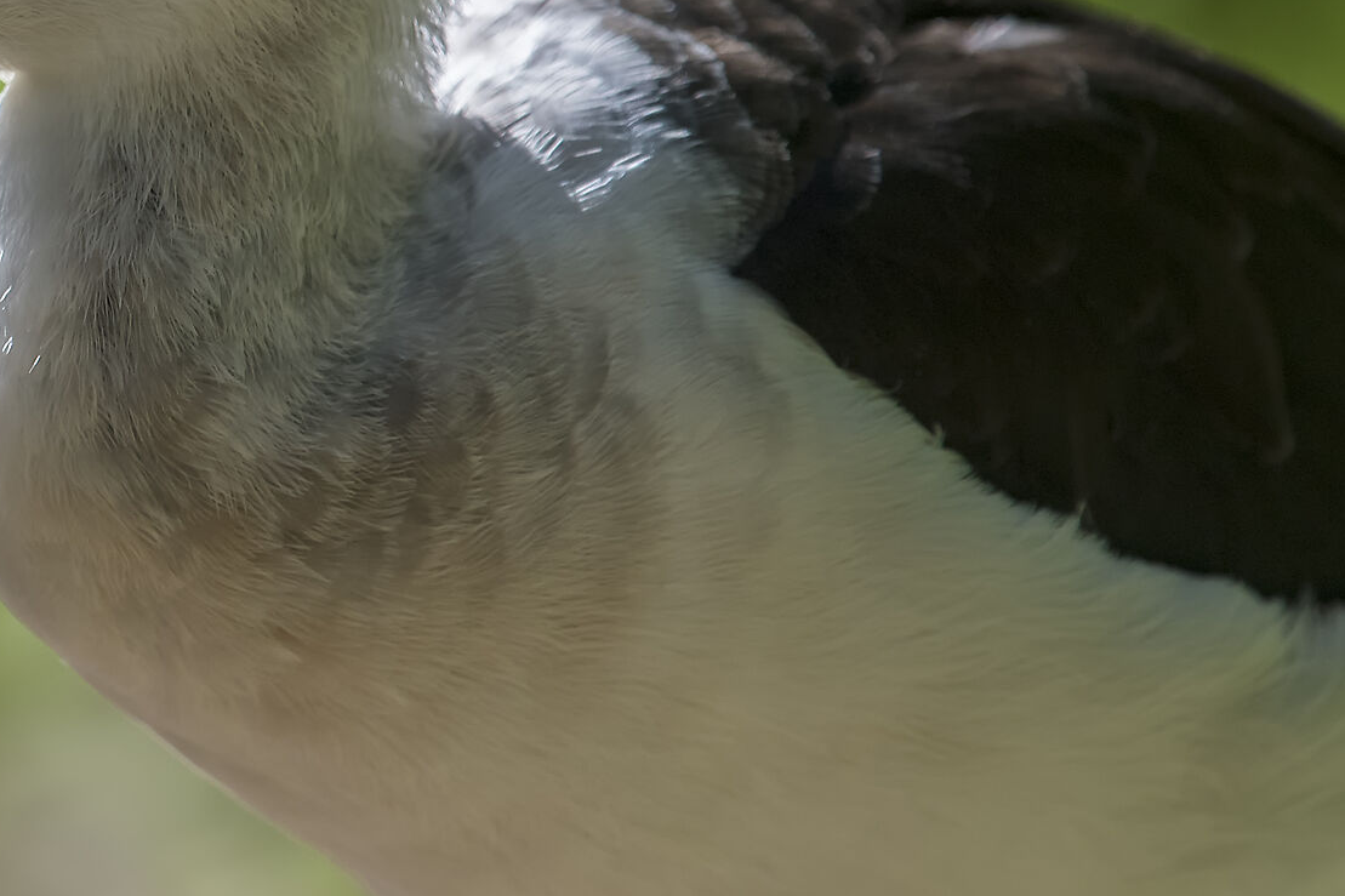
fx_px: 36382
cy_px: 35
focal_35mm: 974
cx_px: -96
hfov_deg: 2.1
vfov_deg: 1.4
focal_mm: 300
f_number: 4
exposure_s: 1/2000
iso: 400
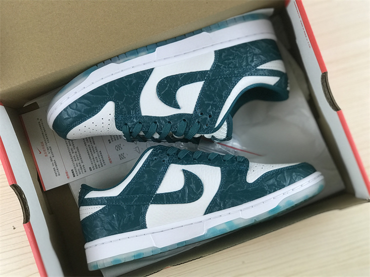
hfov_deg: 33.8
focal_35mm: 57
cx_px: 185
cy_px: 138
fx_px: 609
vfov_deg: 25.7
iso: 100
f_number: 2.8
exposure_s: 1/50
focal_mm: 6.6
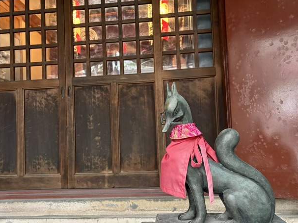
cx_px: 138
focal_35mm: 30
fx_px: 258
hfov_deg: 59.9
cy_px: 125
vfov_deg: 46.7
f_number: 1.6
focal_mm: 5.96
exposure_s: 1/33
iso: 500
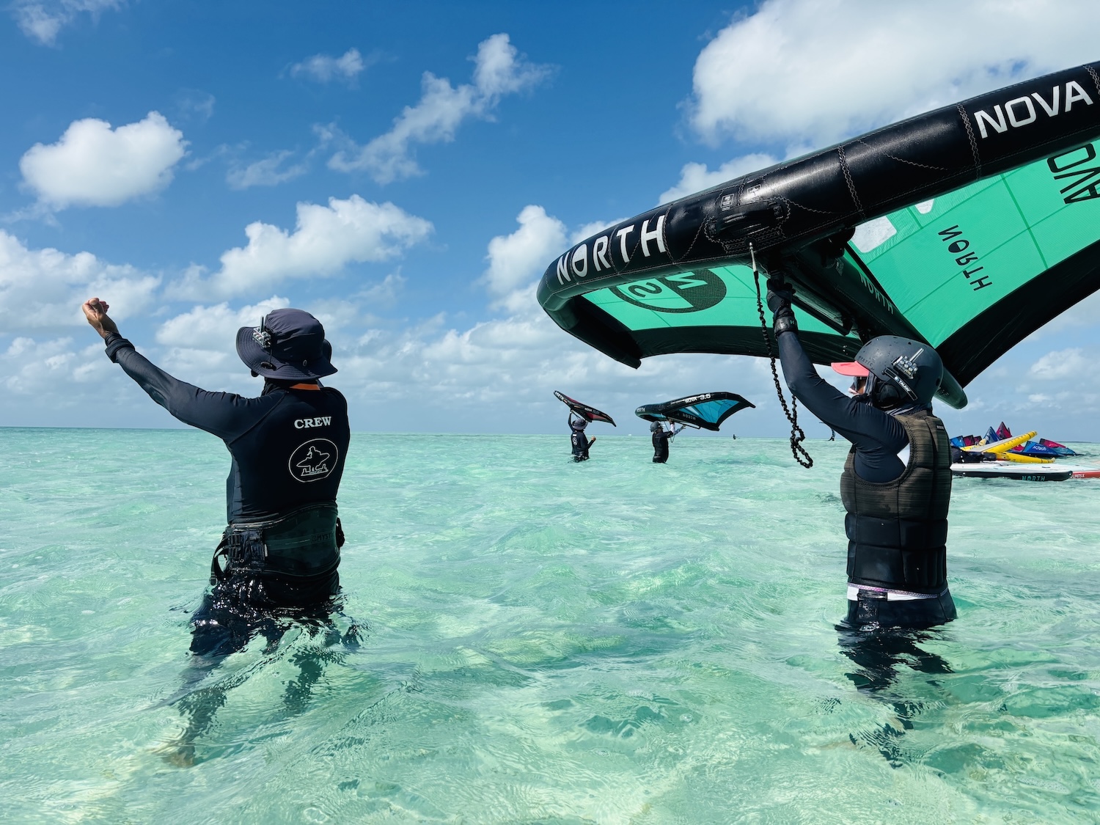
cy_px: 412
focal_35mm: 26
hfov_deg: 67.3
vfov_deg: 53.1
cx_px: 550
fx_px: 826
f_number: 1.6
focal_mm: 5.96
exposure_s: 1/5348
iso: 50
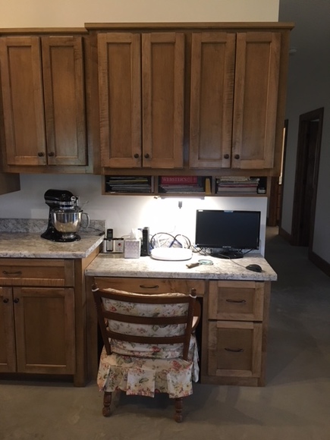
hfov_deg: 48.2
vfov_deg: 61.7
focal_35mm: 29
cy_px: 220
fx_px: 369
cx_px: 165
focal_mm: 4.15
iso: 160
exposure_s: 1/30
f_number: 2.2
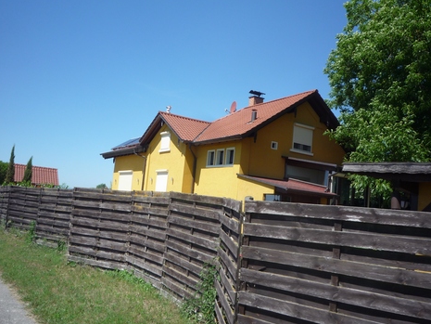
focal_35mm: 33
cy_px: 162
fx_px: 411
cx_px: 213
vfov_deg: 43.0
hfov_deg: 55.3
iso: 100
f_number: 5
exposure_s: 1/400
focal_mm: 5.2
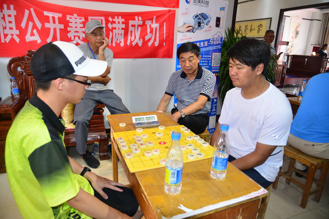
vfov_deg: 53.2
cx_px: 164
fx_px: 219
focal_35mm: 24
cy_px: 110
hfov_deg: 73.7
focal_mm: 24
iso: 640
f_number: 4
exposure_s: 1/125
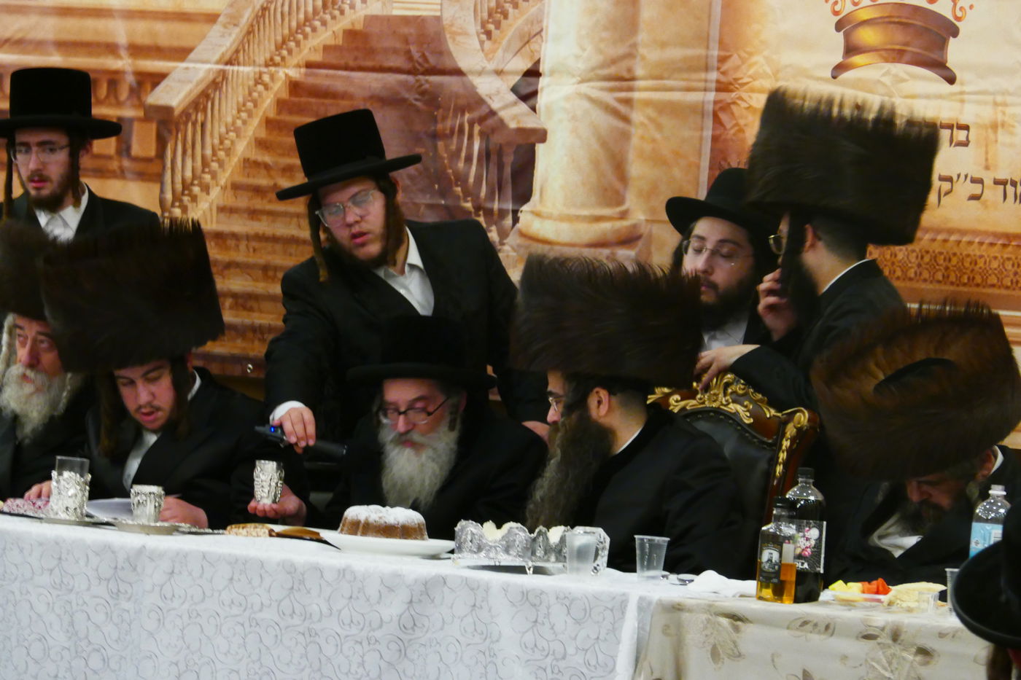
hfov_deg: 8.2
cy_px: 340
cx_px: 510
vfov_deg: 5.5
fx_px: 7089
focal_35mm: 250
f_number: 8
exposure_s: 1/20
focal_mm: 91
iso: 1600
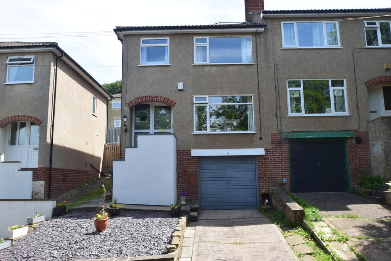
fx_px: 310
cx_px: 196
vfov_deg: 45.7
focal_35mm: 28
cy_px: 130
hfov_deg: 64.5
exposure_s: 1/250
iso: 400
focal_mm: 19
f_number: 10
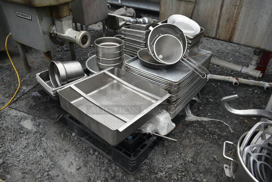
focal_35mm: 27
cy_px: 91
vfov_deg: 48.0
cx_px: 136
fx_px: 204
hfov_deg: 67.3
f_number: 5.6
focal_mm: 18
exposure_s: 1/125
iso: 100
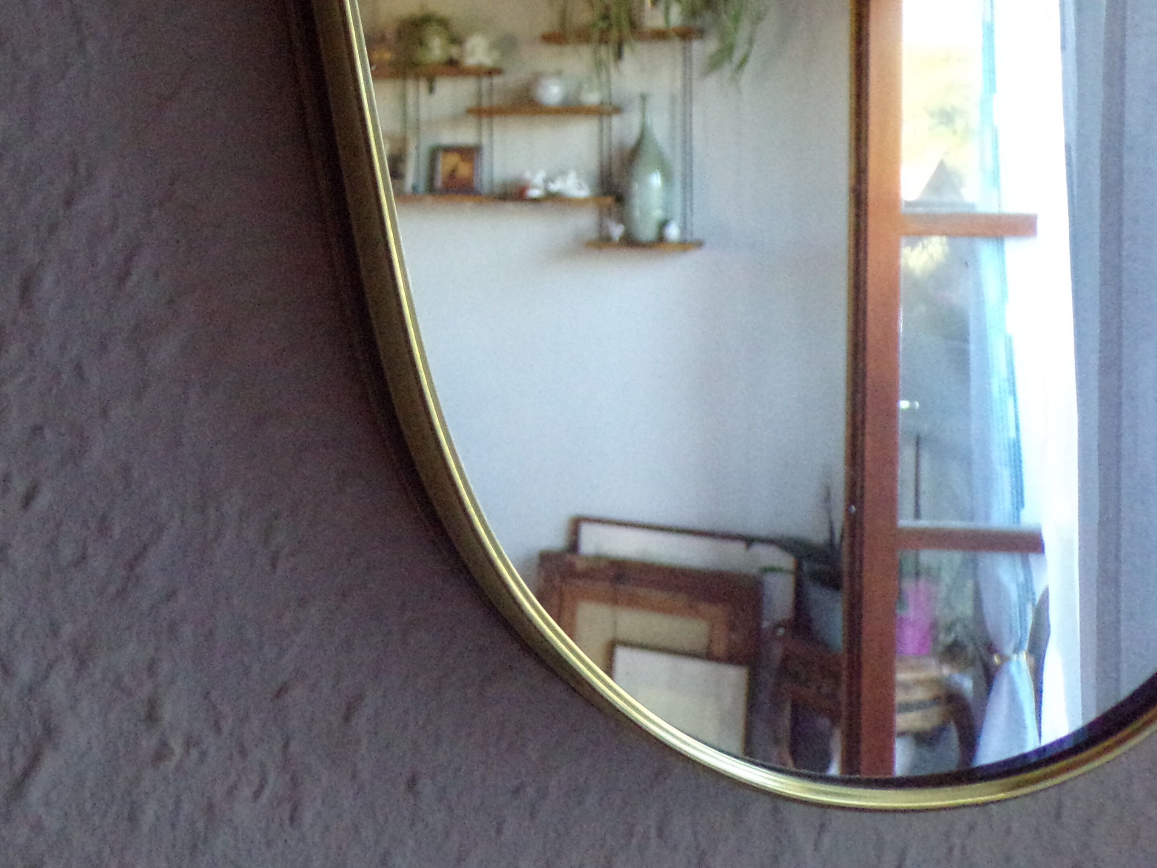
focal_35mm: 43
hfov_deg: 43.0
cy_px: 208
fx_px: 1437
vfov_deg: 32.9
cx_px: 348
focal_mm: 4.3
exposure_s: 1/60
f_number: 3
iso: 707
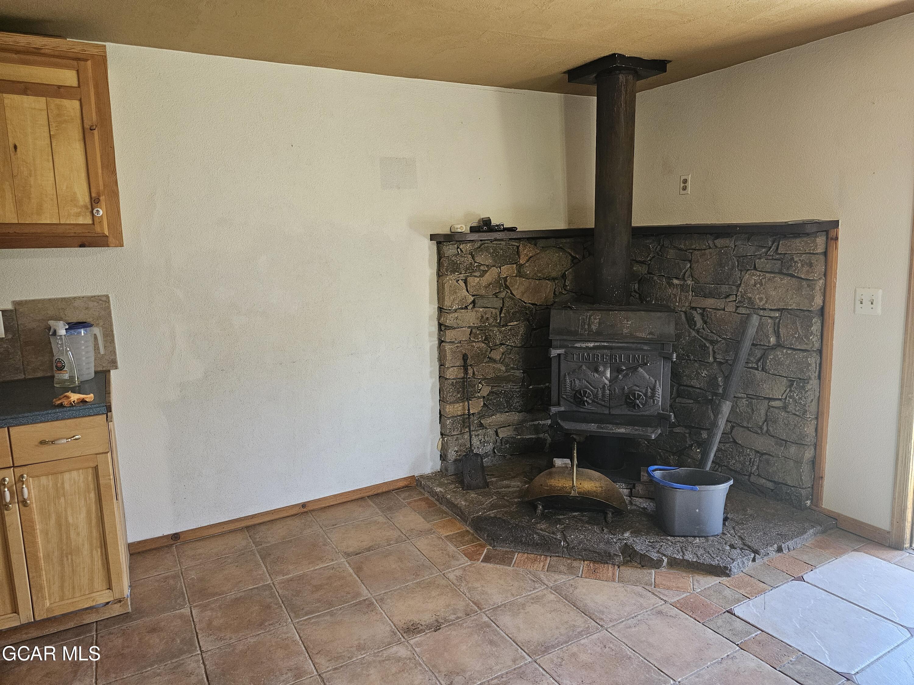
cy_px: 342
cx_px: 457
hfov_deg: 73.9
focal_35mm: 23
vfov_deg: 58.9
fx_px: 607
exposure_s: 1/120
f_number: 1.7
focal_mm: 6.3
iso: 320
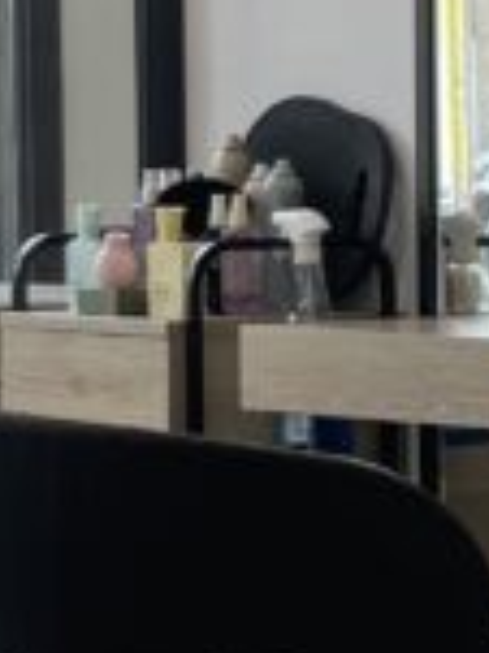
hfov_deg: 7.8
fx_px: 3320
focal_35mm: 176
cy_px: 333
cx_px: 1173
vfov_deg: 11.2
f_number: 1.6
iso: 40
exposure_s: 1/177
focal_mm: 5.1
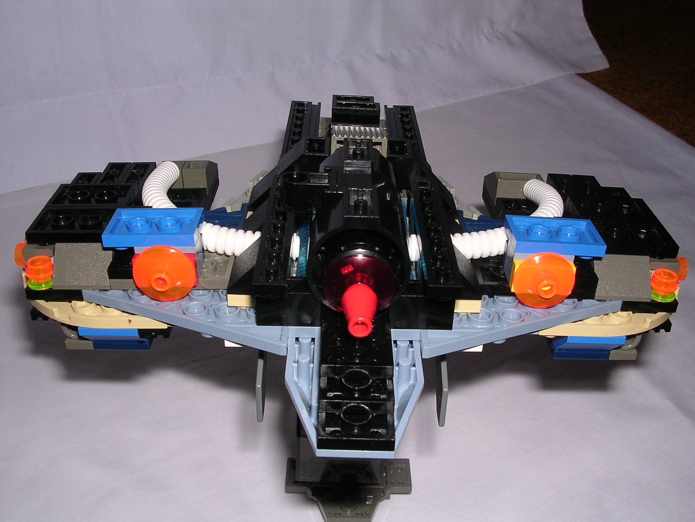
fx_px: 763
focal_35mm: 38
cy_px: 261
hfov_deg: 49.0
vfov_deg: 37.7
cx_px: 348
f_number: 5.6
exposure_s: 1/60.1
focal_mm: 5.8
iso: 100
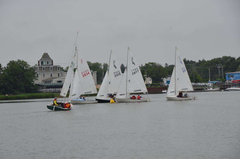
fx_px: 948
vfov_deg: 9.6
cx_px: 120
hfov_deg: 14.4
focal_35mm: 142
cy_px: 80
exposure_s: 1/250
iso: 100
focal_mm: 95
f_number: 8
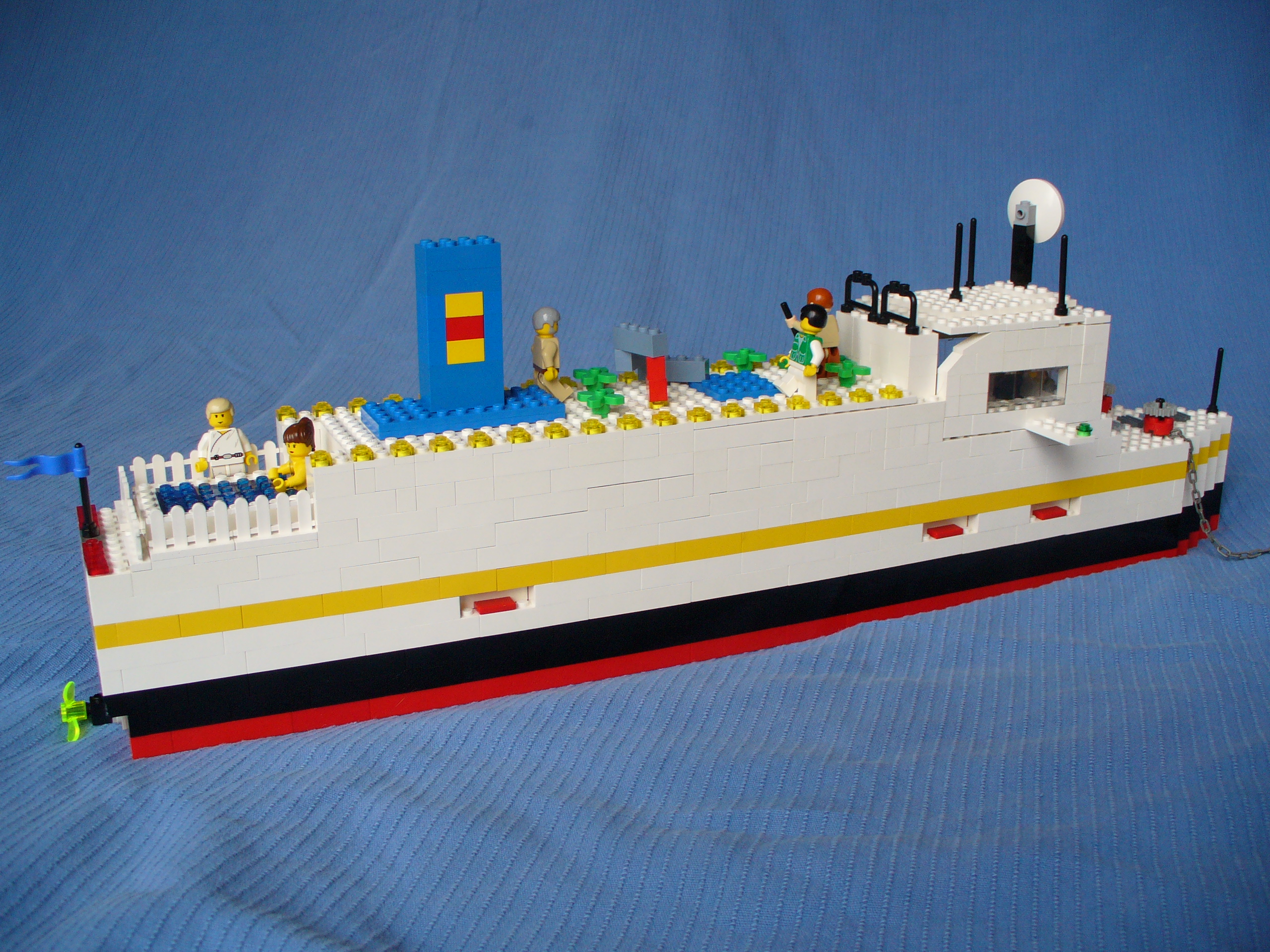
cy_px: 476
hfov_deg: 50.1
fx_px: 1357
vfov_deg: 38.7
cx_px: 635
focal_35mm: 37
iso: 100
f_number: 2.8
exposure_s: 1/30
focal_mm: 6.1
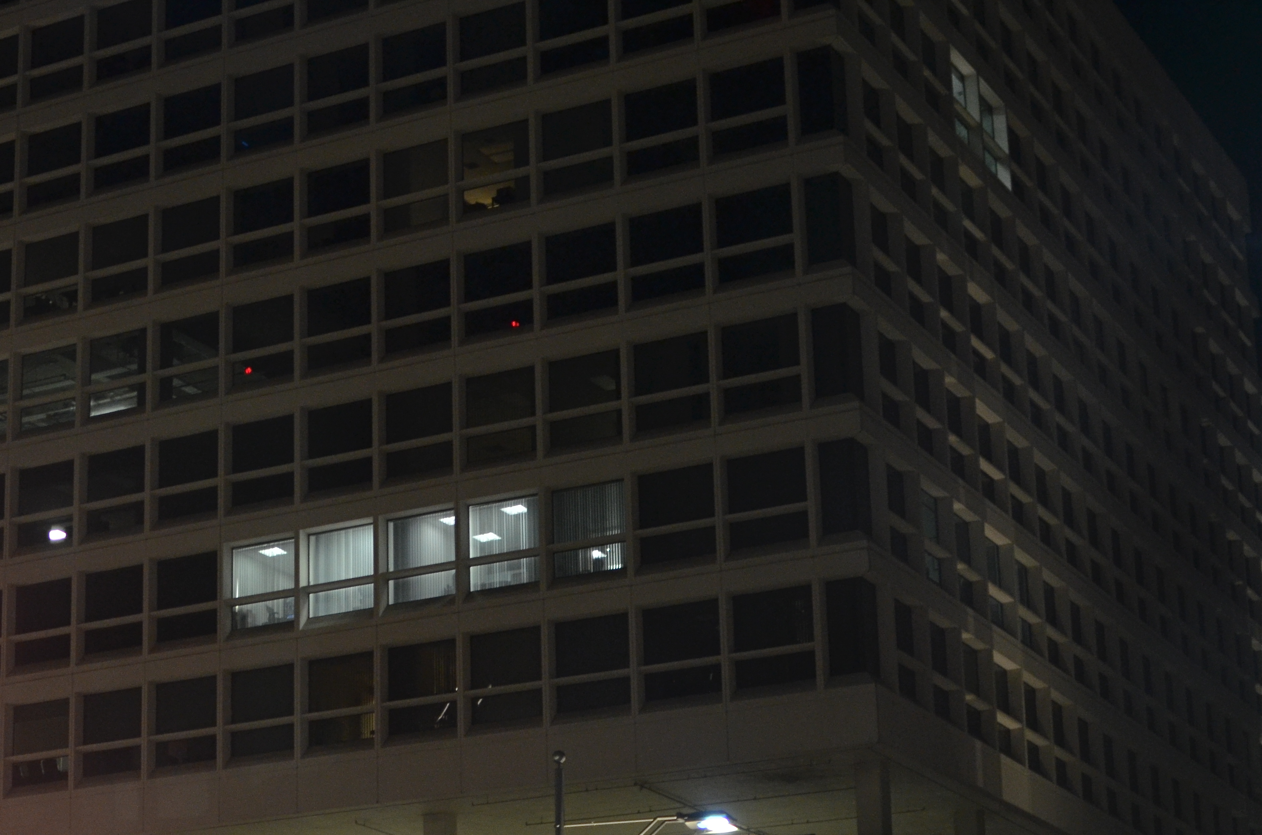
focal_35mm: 52
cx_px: 631
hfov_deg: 37.9
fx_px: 1836
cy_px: 418
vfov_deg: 25.6
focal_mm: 35
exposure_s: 1/50
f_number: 1.8
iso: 640
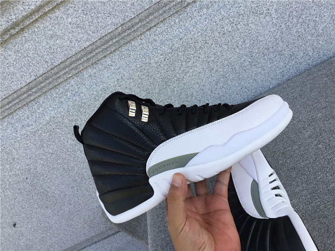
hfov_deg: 58.4
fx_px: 300
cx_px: 168
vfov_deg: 45.4
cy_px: 126
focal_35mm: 31
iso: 25
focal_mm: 3.3
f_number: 2.4
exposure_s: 1/360
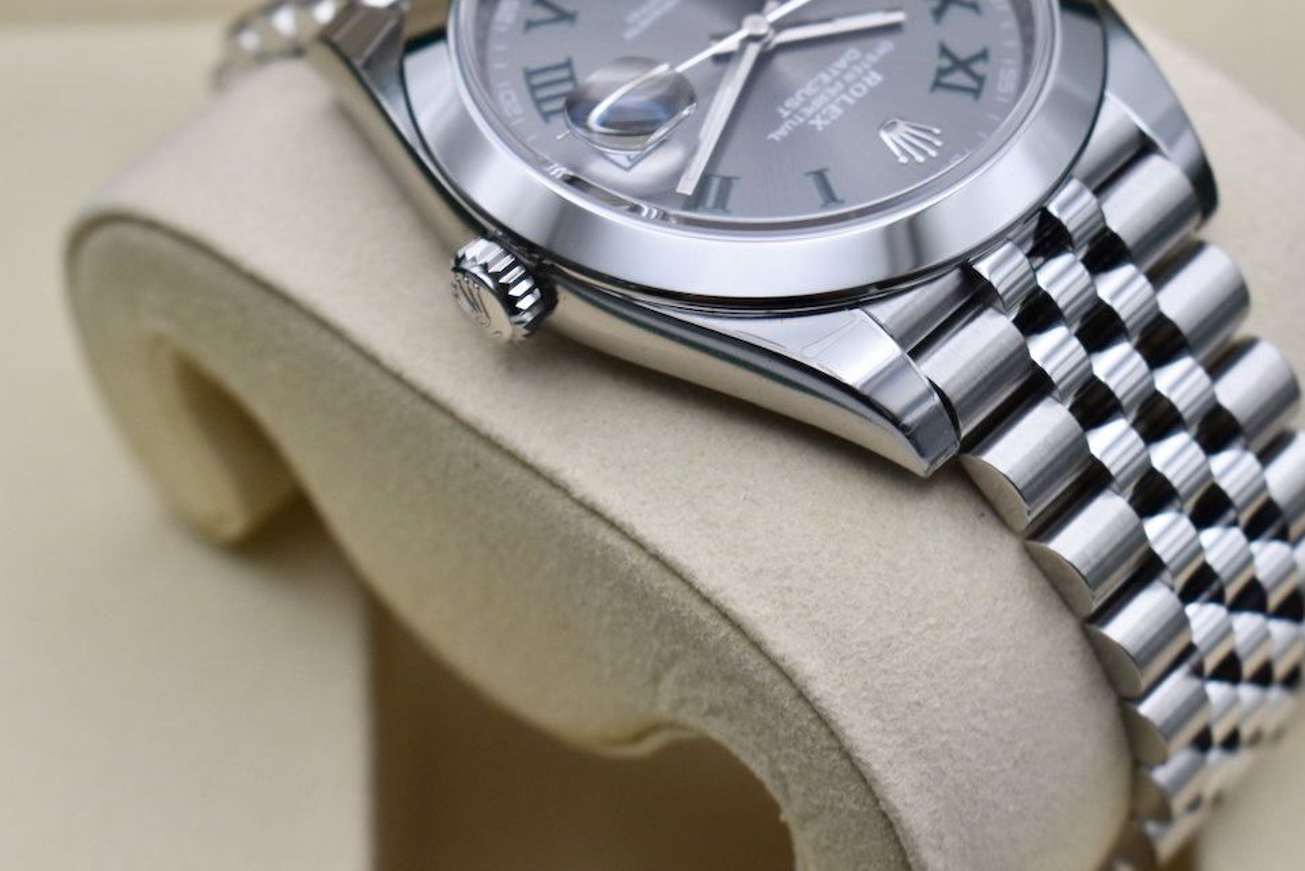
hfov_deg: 21.2
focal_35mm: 96
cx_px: 840
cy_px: 397
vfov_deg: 14.3
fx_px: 3481
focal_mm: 48
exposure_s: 1/125
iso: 400
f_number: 7.1
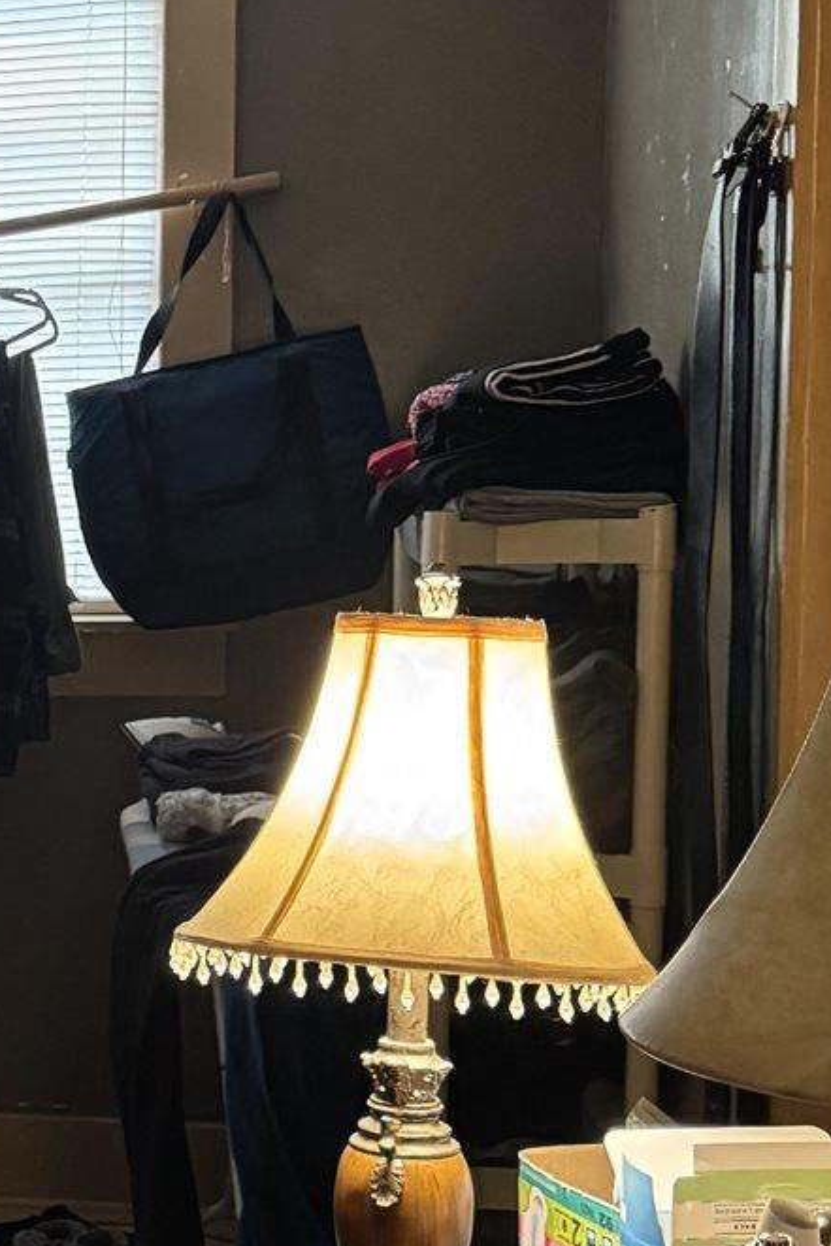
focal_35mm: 87
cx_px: -690
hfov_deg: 13.9
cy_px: 794
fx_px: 3011
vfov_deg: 23.3
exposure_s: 1/60
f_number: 1.78
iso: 640
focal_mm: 6.76
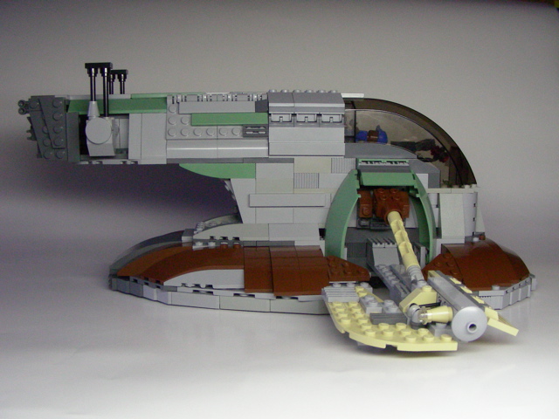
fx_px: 614
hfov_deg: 49.0
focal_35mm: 38
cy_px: 210
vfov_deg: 37.7
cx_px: 280
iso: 400
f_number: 4
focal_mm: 6.3
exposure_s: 1/111
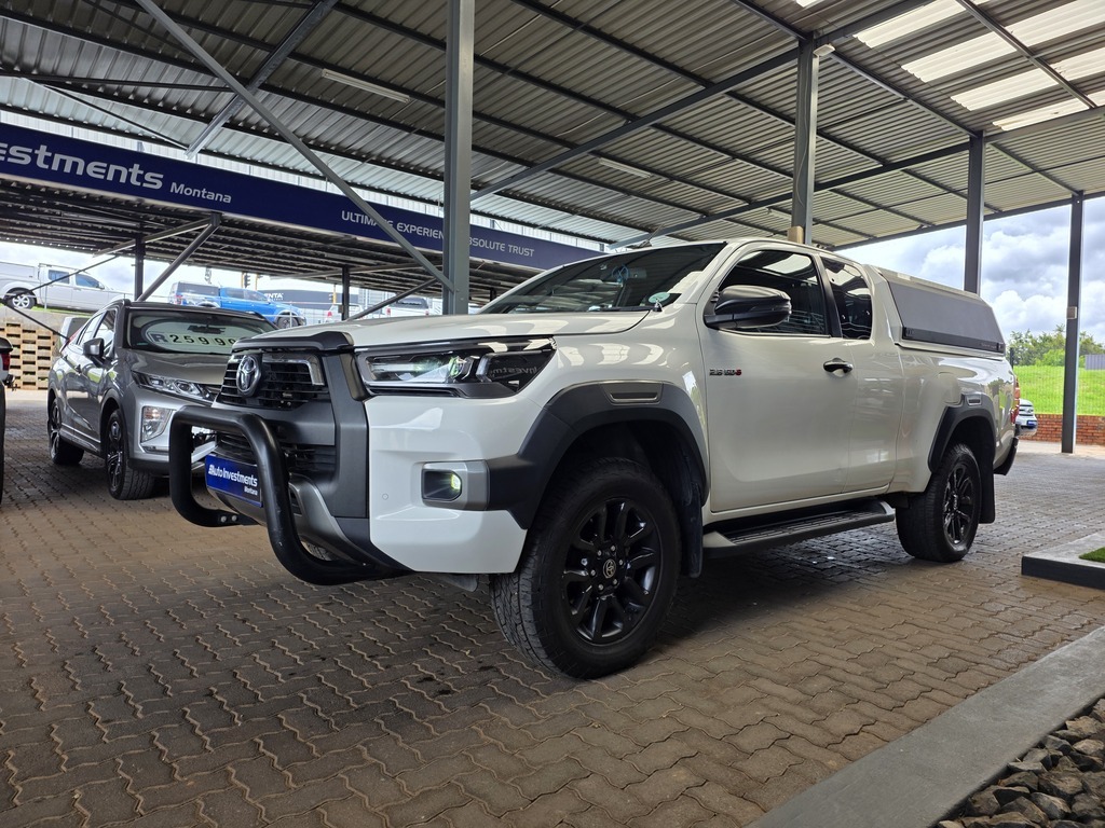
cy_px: 414
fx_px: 734
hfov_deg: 73.9
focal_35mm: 23
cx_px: 552
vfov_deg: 58.9
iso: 80
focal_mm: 6.25
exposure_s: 1/1339
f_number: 1.7
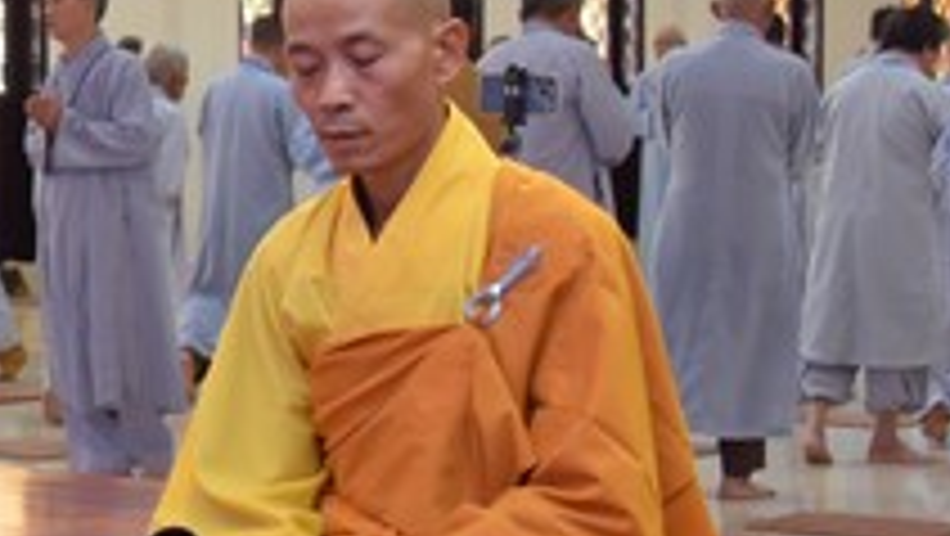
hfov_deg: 15.4
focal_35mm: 129
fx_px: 3252
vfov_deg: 9.4
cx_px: -459
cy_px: 153
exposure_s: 1/100
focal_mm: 40
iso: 1000
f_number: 5
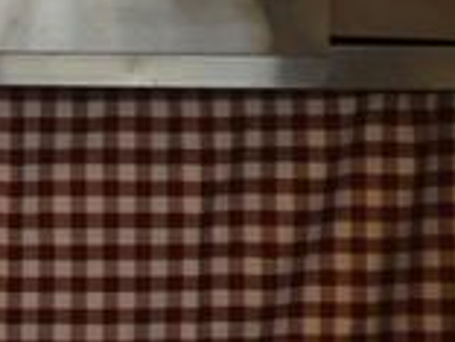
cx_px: -636
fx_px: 2971
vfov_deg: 6.4
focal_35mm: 226
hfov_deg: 8.1
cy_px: -316
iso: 125
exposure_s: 1/60
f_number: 4.1
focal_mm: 7.9
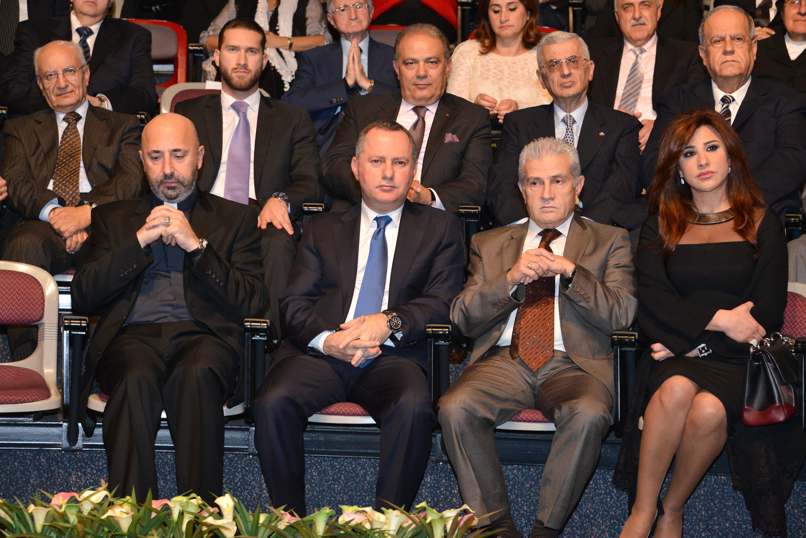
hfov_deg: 22.1
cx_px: 403
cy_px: 269
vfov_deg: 14.9
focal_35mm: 92
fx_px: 2060
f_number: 5.6
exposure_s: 1/80
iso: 1250
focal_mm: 92
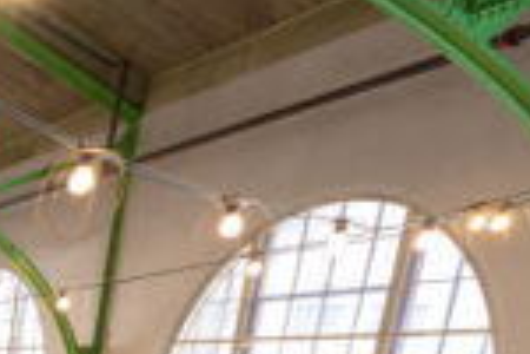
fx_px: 942
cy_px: 637
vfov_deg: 17.3
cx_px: -512
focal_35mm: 64
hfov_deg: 19.4
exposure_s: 1/4
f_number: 8
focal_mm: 16
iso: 100
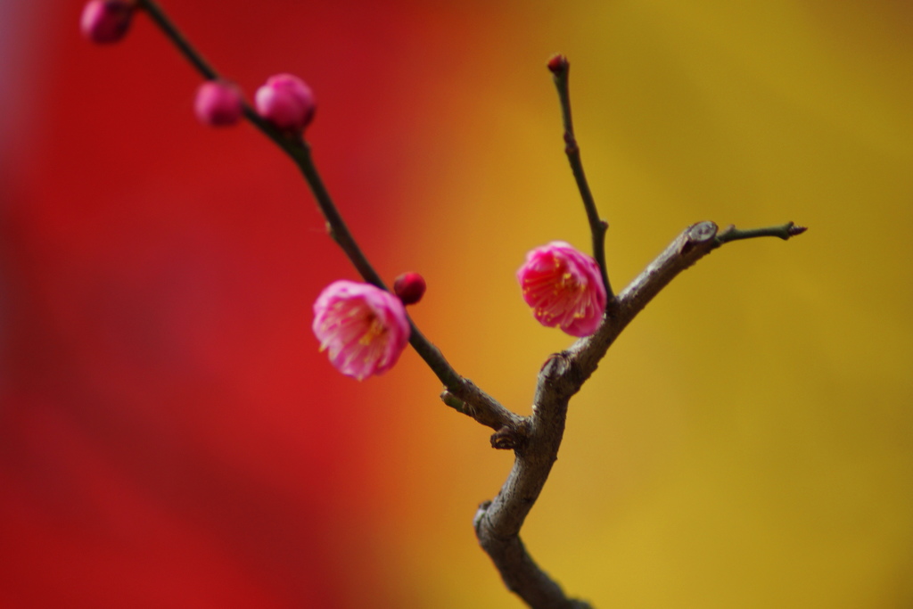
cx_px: 456
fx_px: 8750
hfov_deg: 6.0
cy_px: 304
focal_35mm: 345
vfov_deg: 4.0
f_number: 5
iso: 125
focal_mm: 230
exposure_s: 1/400
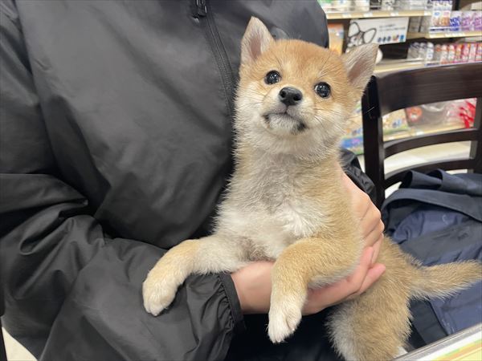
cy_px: 180
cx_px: 241
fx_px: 362
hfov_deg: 67.3
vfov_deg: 53.1
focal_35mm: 26
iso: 80
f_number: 1.6
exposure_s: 1/50
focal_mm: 4.2
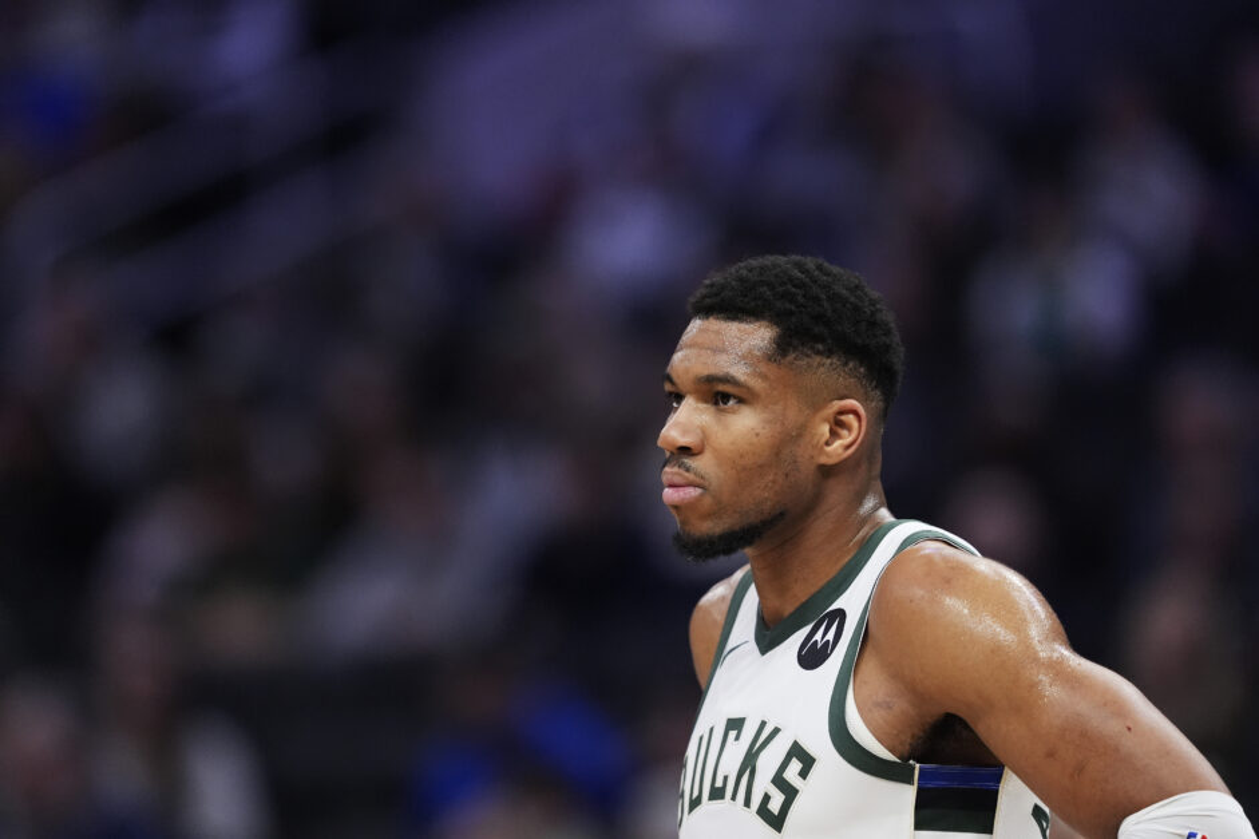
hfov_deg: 5.2
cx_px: 630
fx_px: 13986
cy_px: 420
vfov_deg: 3.4
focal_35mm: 400
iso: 4000
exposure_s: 1/2000
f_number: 3.2
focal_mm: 400
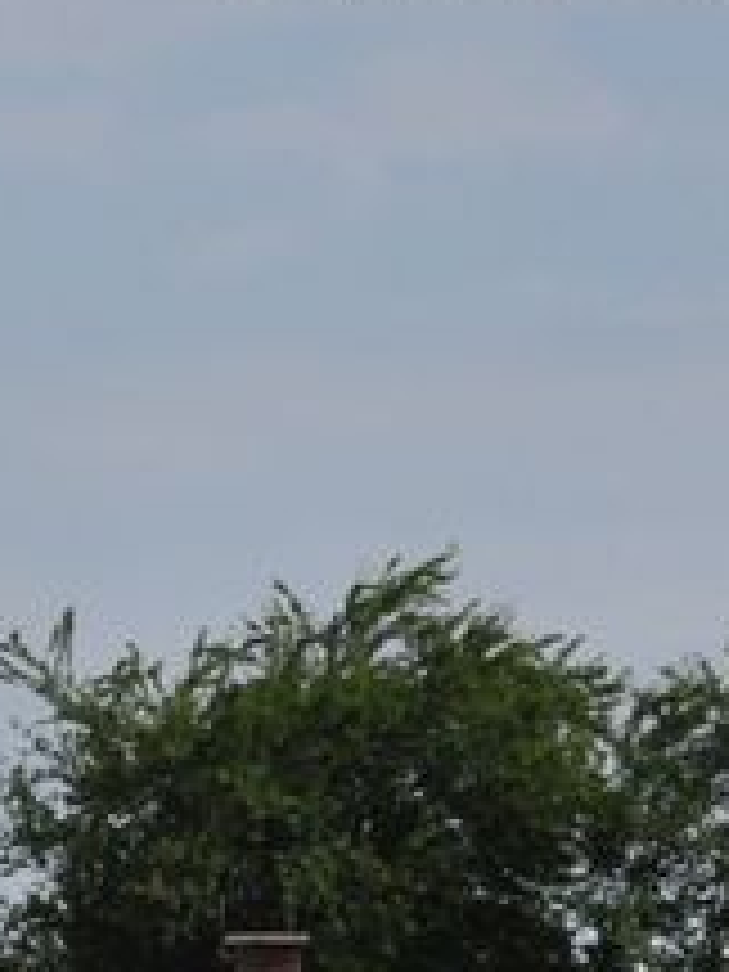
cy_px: 1424
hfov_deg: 5.0
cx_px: -1192
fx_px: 8059
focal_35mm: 287
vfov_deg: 6.8
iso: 200
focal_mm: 42
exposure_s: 1/640
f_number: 9
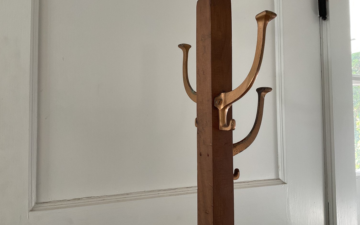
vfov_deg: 40.6
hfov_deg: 61.2
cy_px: 105
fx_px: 304
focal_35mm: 31
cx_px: 181
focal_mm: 3
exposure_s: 1/60
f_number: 1.8
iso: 64
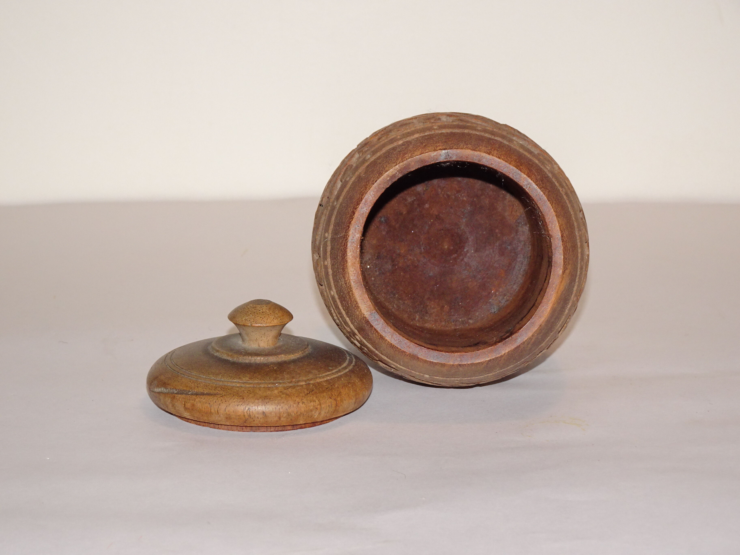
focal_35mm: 102
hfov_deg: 19.3
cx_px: 370
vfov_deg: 14.5
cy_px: 278
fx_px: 2180
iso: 200
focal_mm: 17.49
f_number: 5
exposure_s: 1/60
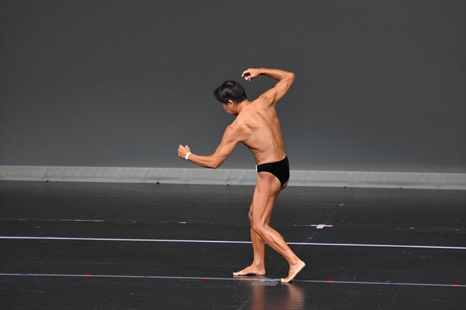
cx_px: 233
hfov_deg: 6.5
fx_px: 4076
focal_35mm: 315
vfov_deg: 4.4
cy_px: 155
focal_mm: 210
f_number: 5.6
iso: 4000
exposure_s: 1/400
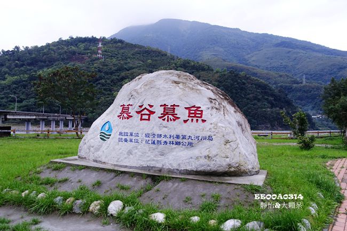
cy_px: 116
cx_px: 174
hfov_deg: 67.4
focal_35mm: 27
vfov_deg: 47.9
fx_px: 260
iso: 200
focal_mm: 9.99
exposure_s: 1/30
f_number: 2.2
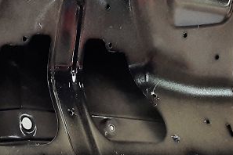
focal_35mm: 105
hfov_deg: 17.0
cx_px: -146
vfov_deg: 13.0
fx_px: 680
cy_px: 113
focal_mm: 4.6
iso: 160
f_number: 2
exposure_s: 1/50
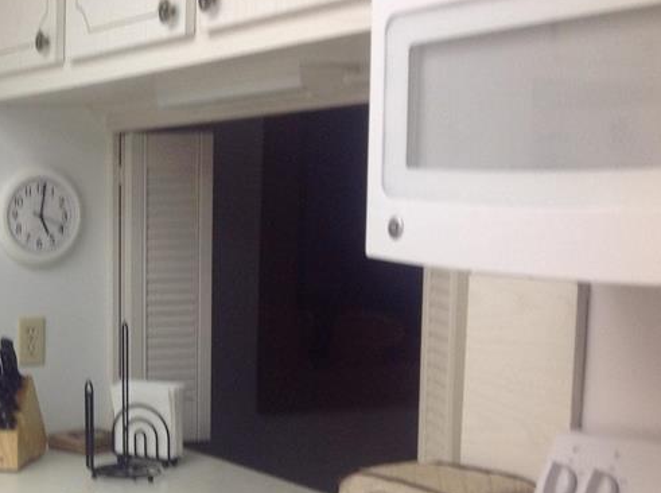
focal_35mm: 73
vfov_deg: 19.9
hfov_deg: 25.4
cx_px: -4
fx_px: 1391
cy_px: 388
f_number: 2.4
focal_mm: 4.28
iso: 64
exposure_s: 1/15
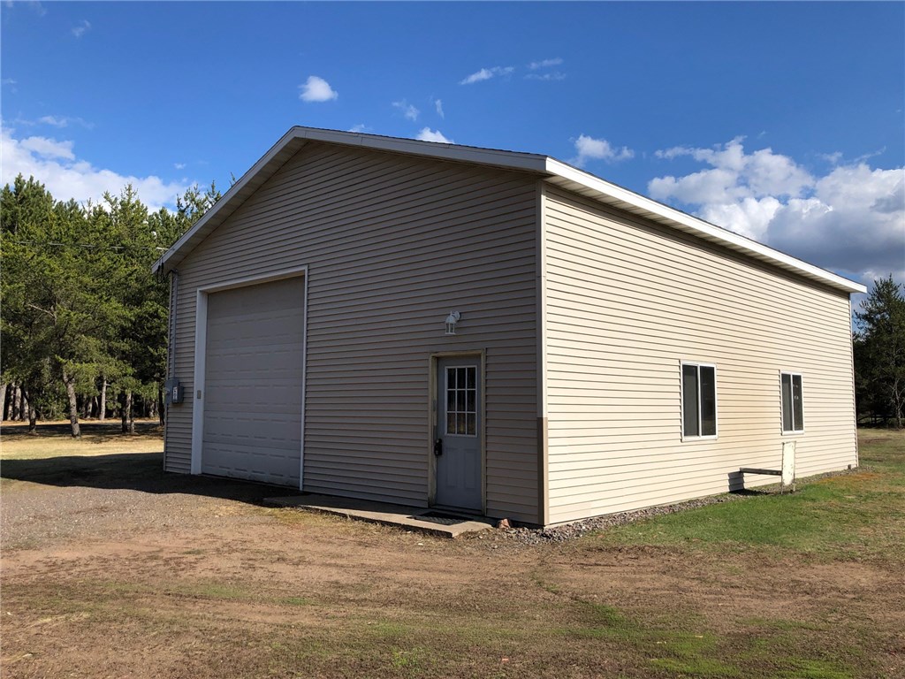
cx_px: 452
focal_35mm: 28
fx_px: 732
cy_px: 340
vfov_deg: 49.7
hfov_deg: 63.4
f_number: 1.8
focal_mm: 4
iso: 25
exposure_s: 1/2667
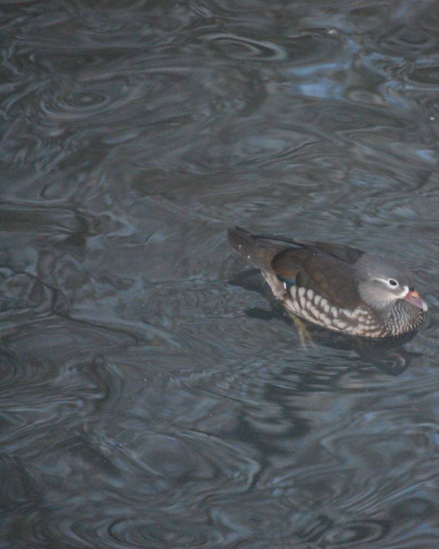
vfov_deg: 4.6
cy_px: 274
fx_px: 6855
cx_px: 341
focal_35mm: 422
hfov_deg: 3.7
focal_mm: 200
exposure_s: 1/60
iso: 1600
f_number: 5.6
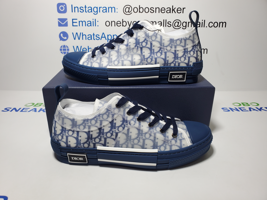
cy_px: 100
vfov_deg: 53.1
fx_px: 201
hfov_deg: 67.3
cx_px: 134
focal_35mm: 26
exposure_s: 1/170
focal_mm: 4.3
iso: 50
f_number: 2.4
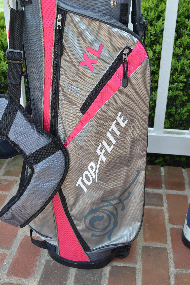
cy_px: 142
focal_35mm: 40
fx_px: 321
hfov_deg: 33.0
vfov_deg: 48.0
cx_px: 95
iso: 400
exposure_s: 1/160
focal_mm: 27
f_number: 8
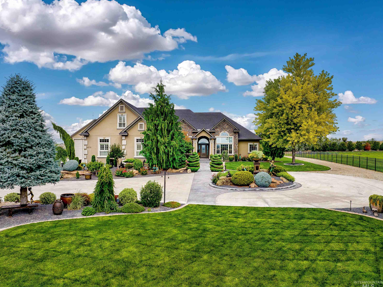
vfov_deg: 54.9
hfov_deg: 69.4
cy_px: 146
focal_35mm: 25
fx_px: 277
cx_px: 184
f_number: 5
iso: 100
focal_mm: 12.29
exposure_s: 1/640
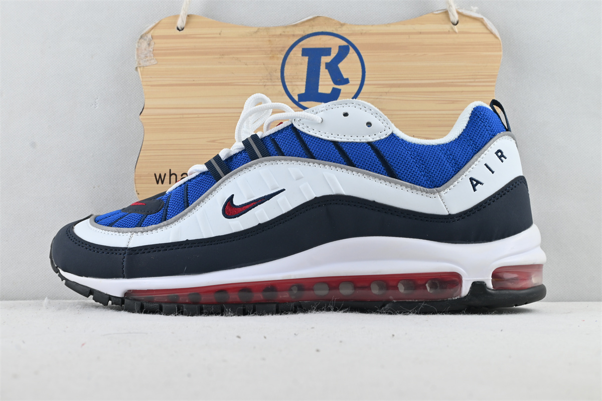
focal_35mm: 47
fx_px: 790
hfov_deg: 41.7
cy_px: 200
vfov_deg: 28.5
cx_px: 301
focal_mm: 31.5
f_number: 10
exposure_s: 1/15
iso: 100
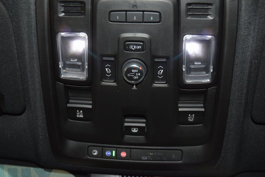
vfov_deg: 30.9
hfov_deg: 45.0
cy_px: 88
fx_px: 320
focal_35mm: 44
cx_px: 132
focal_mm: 29
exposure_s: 1/60
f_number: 3.8
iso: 1000
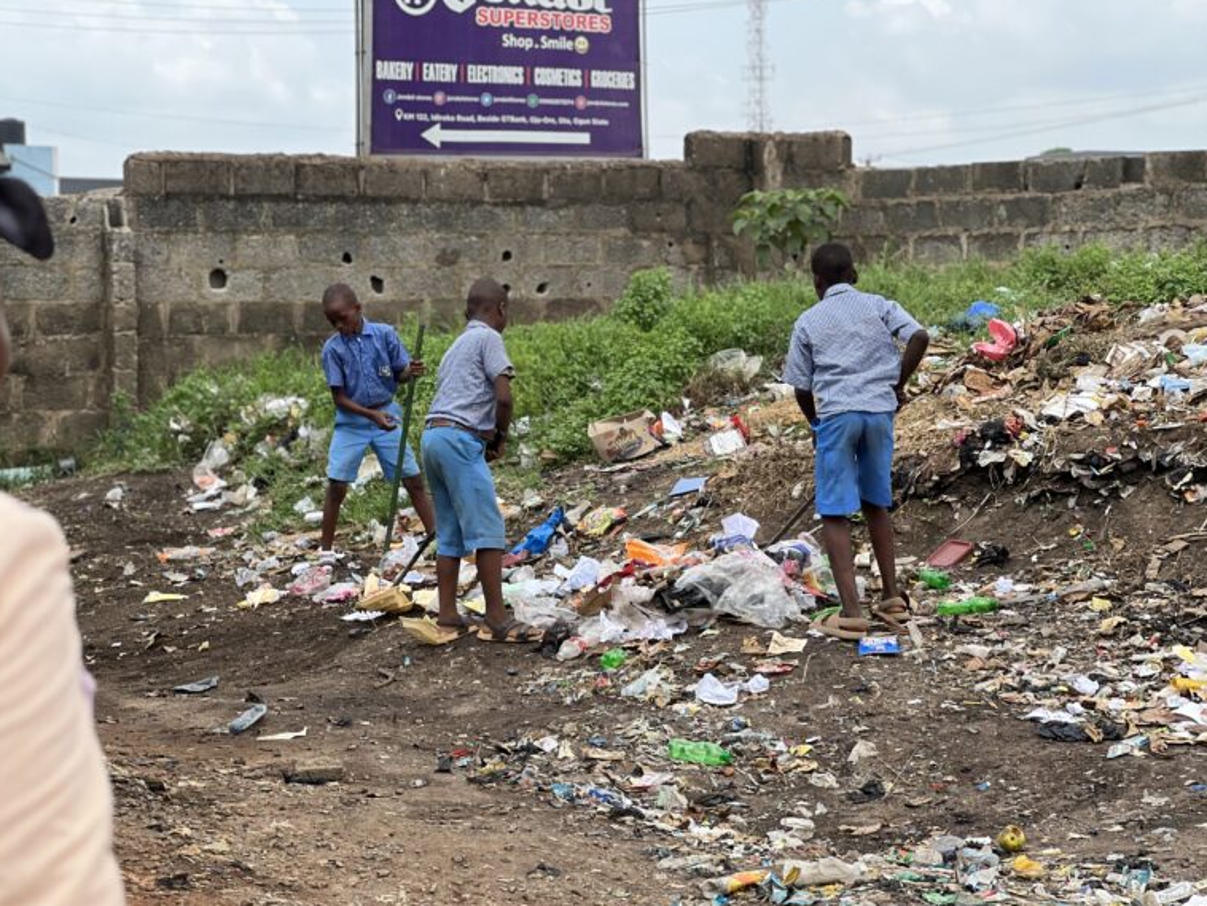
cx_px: 607
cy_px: 452
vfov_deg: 18.9
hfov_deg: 25.0
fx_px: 2721
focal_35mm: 78
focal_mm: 9
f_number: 2.8
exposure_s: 1/249
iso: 25
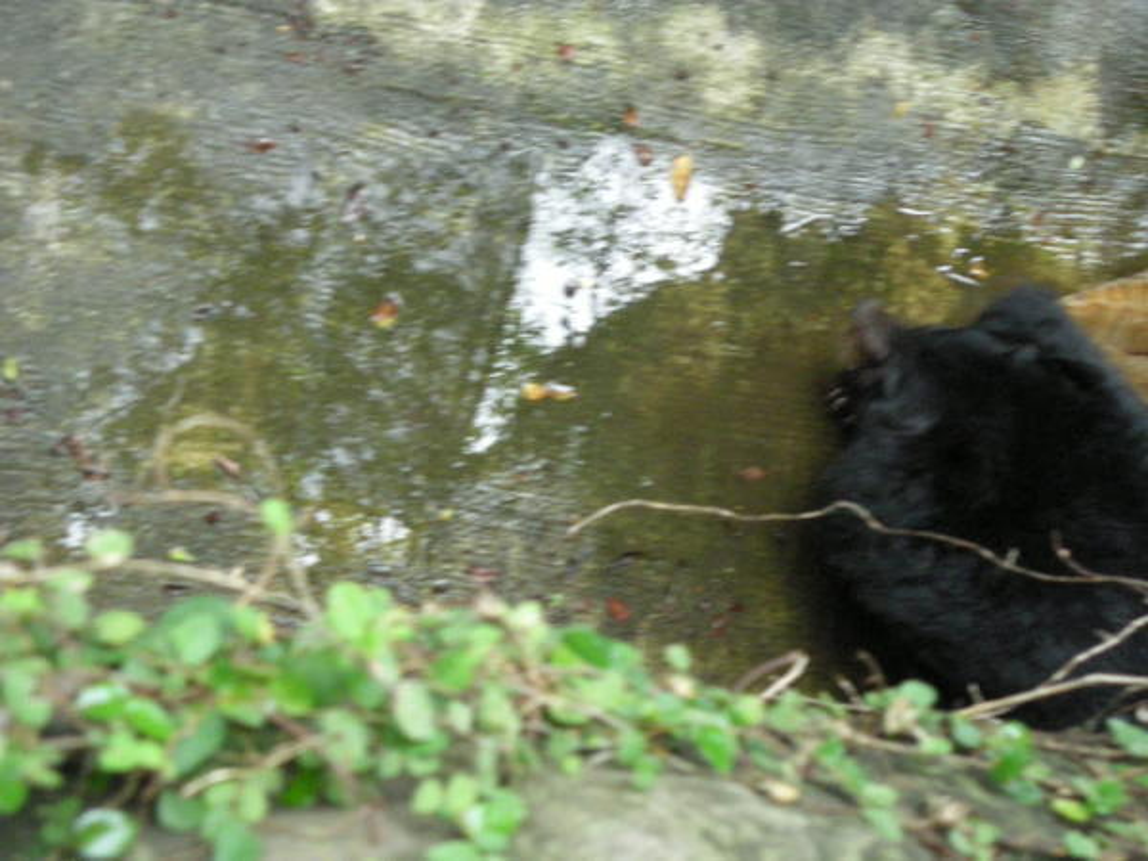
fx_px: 3482
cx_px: 574
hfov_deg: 18.7
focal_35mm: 105
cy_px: 430
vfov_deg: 14.1
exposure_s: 1/43.7
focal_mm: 17.1
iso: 400
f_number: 4.7
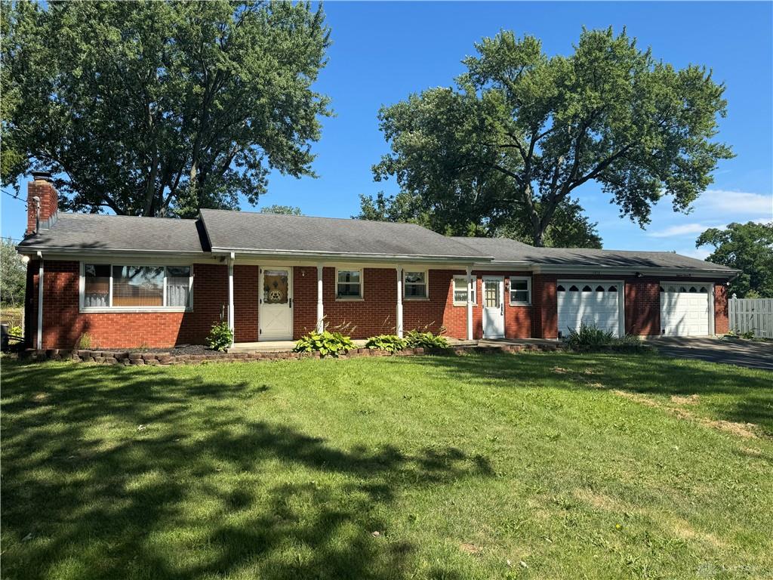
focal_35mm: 24
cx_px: 386
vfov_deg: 56.8
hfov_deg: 71.6
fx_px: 536
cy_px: 290
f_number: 1.78
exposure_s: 1/2506
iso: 80
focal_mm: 6.76
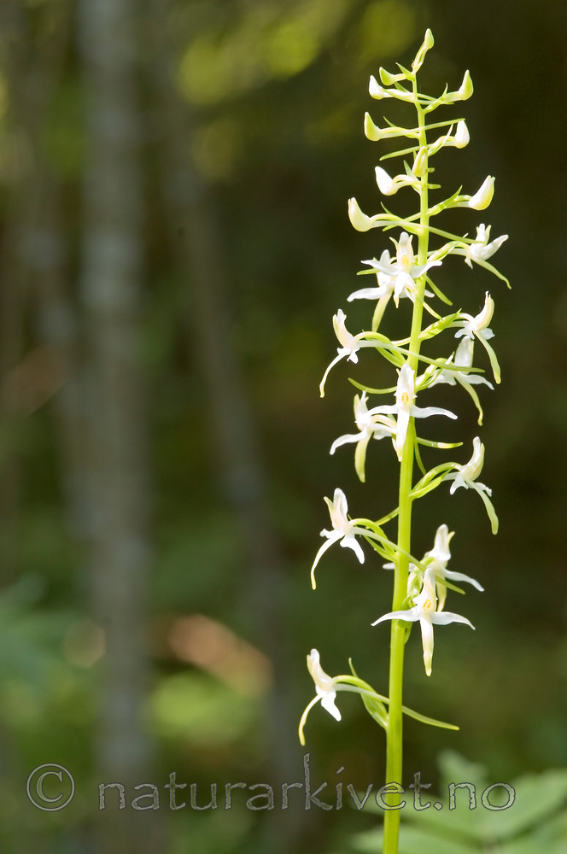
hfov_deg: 8.7
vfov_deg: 13.1
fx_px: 3731
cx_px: 284
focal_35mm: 158
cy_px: 427
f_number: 8
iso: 200
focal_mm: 105
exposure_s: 1/20
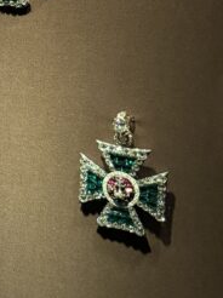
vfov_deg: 18.9
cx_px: -194
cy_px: -29
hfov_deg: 13.2
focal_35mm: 100
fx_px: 860
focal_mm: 6.76
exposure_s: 1/40
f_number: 1.78
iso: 1000
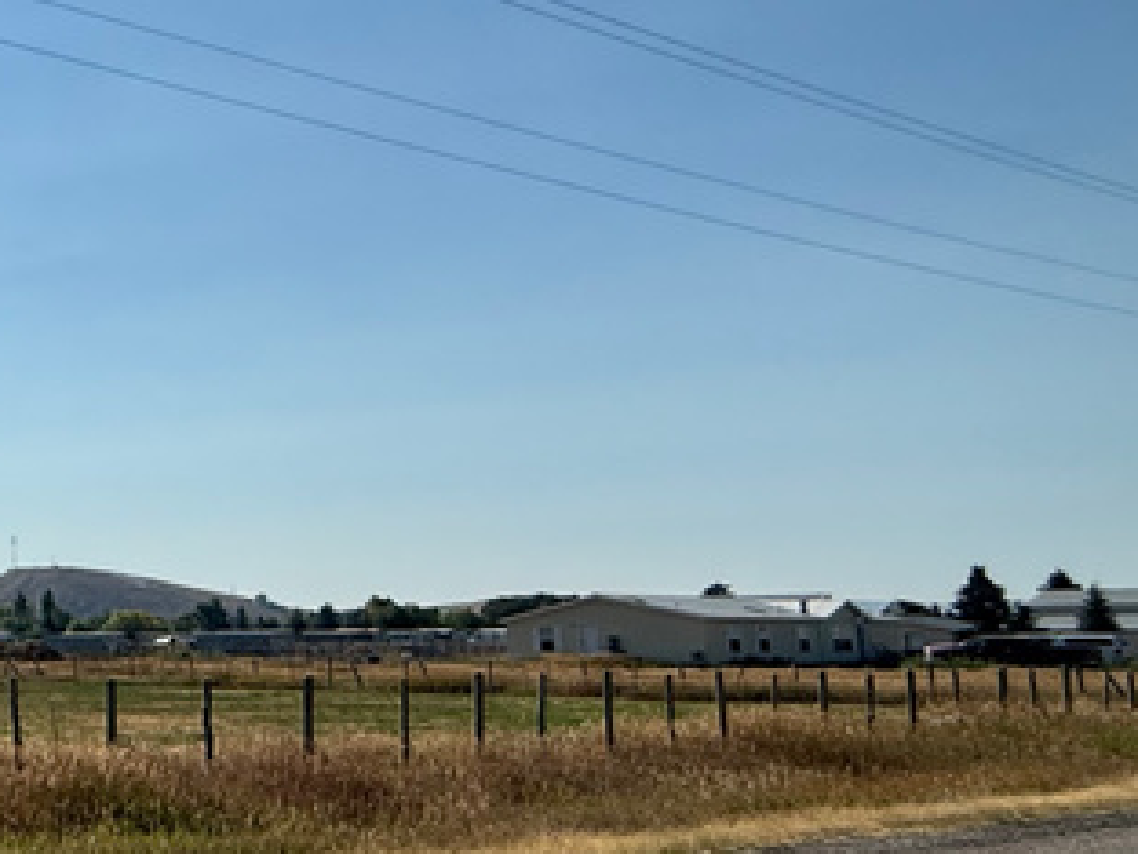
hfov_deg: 26.7
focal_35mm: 46
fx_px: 1512
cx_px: -638
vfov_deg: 31.5
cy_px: 496
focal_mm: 2.22
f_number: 2.2
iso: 50
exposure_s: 1/4149
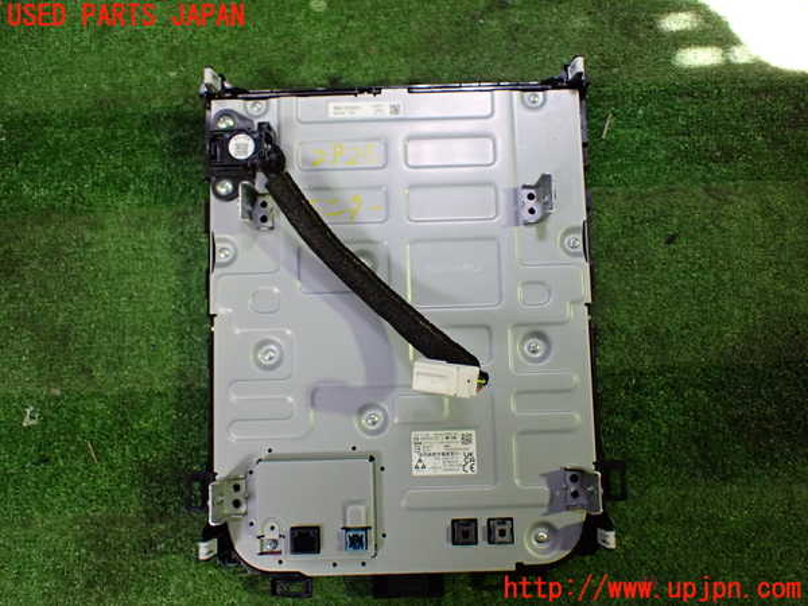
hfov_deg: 60.0
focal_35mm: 30
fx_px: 700
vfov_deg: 46.8
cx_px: 404
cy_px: 303
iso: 640
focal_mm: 5.4
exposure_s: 1/125
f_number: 2.3
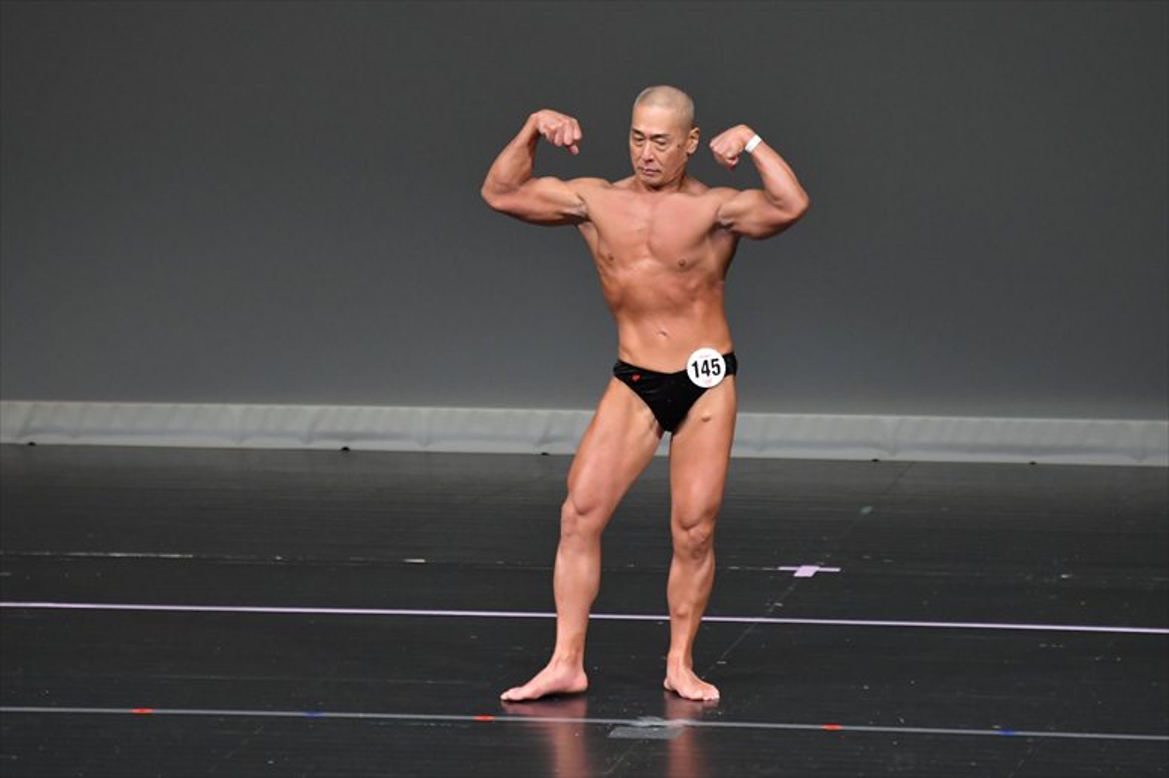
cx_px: 584
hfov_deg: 5.5
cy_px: 389
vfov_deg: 3.7
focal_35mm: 375
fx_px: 12171
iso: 4000
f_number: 5.6
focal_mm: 250
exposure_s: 1/400
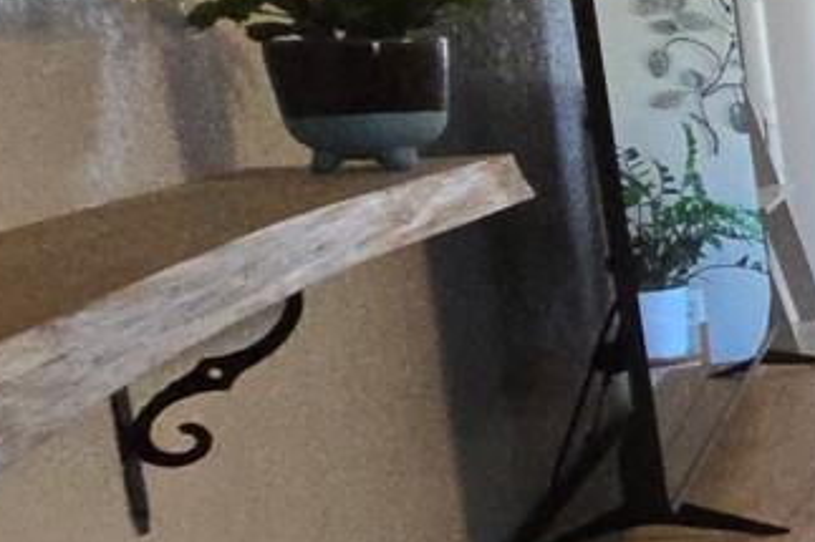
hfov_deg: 16.2
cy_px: 224
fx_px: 1516
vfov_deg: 20.3
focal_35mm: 67
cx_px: 1860
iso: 320
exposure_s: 1/60
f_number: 2.2
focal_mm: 2.2
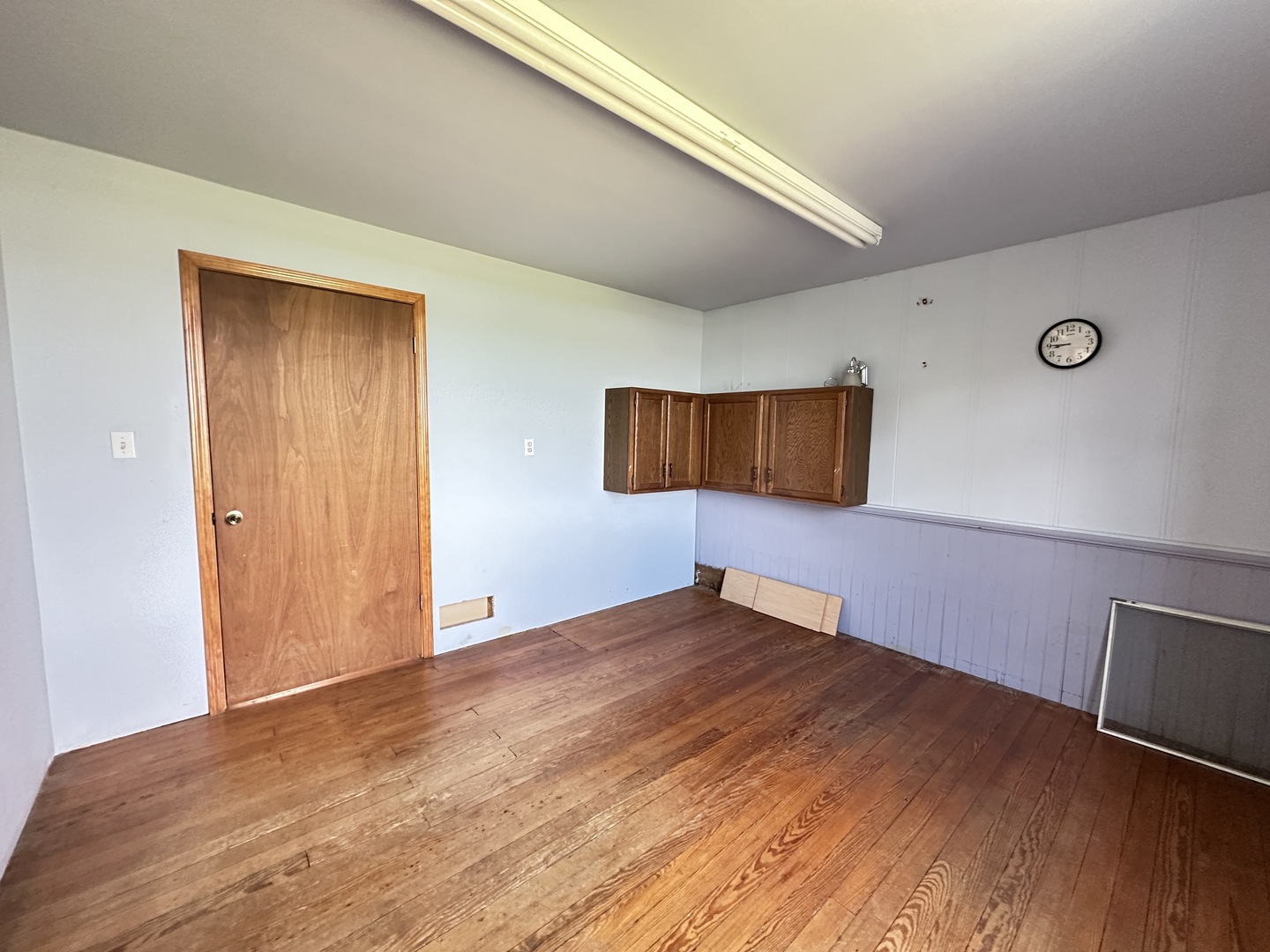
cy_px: 476
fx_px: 514
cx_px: 635
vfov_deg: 85.7
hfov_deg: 102.1
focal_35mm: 14
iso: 500
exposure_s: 1/60
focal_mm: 2.22
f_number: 2.2
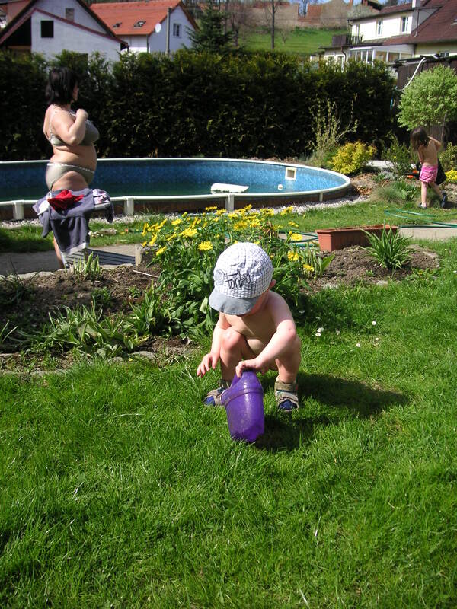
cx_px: 228
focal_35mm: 37
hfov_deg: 38.7
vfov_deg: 50.1
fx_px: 651
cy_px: 304
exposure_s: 1/750
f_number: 2.8
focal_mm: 6.1
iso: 50
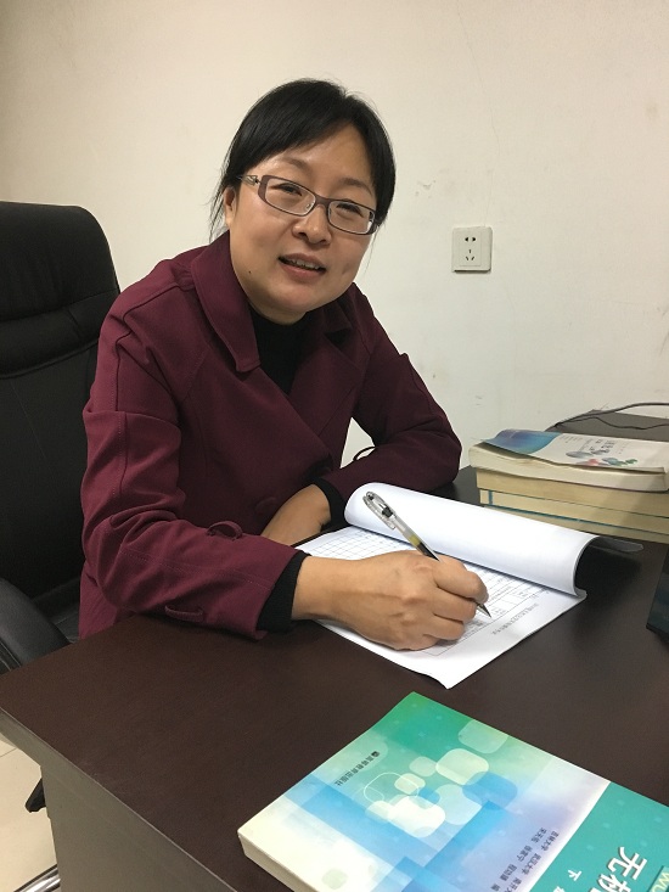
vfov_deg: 61.7
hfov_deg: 48.2
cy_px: 446
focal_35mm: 29
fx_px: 747
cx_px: 334
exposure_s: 1/25
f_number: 2.2
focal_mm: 4.15
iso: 200
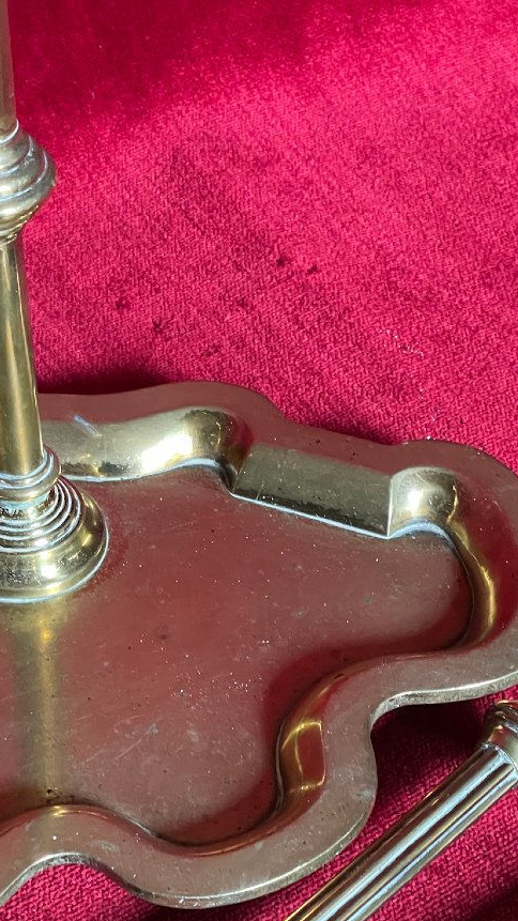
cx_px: 118
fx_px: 1930
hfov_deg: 15.2
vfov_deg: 26.6
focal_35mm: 79
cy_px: 638
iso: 1000
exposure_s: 1/30
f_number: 2
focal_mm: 6
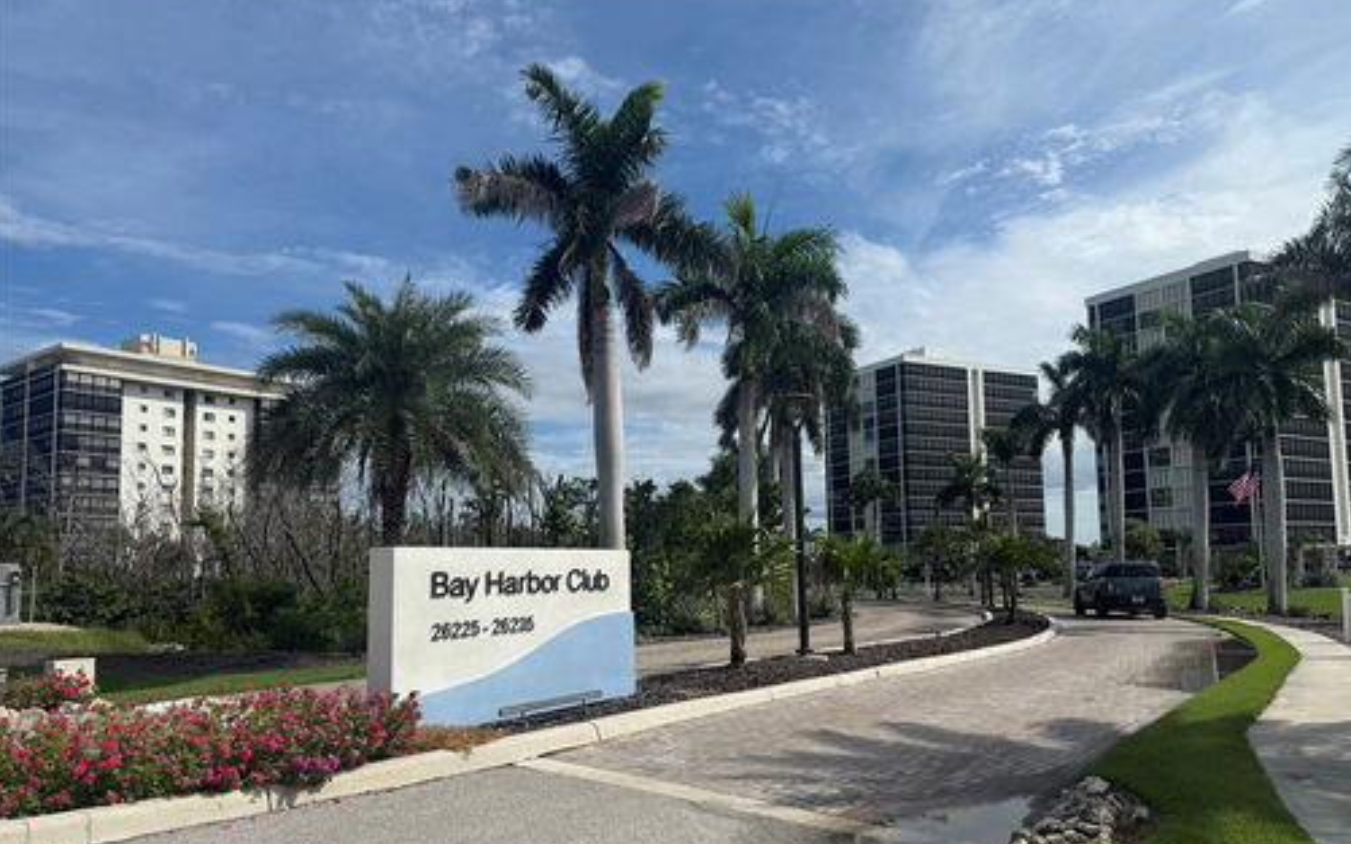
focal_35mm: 26
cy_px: 493
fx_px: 957
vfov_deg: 47.4
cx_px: 685
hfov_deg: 70.4
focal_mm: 6.76
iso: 80
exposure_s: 1/8130
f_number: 1.78
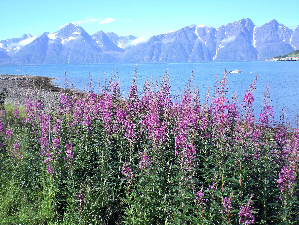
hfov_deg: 42.9
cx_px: 150
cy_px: 112
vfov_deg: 32.9
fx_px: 380
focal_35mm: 44
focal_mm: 7.4
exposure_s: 1/184
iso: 50
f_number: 4.9
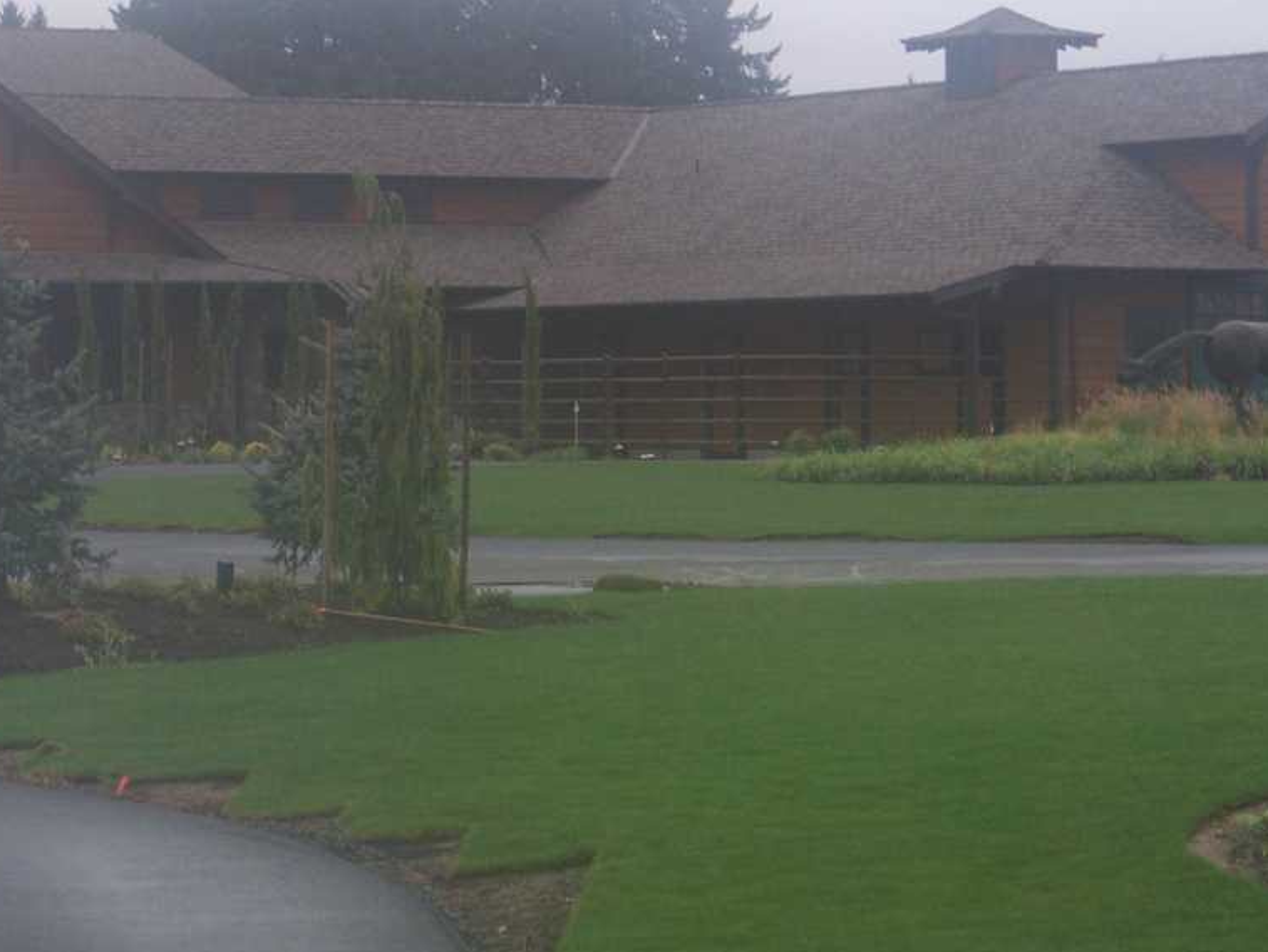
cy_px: 434
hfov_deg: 11.7
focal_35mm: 169
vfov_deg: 8.8
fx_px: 6192
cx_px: 369
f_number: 3.6
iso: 125
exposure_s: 1/125
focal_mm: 20.3
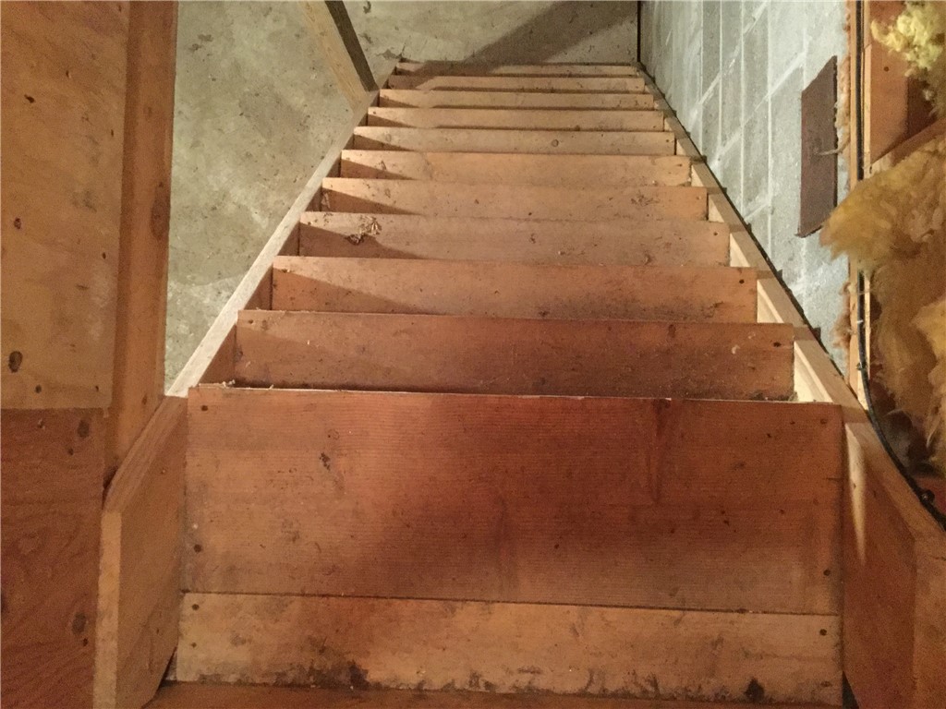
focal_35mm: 31
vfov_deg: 45.4
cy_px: 354
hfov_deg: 58.4
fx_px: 847
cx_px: 473
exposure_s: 1/15
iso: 640
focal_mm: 3.3
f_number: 2.4
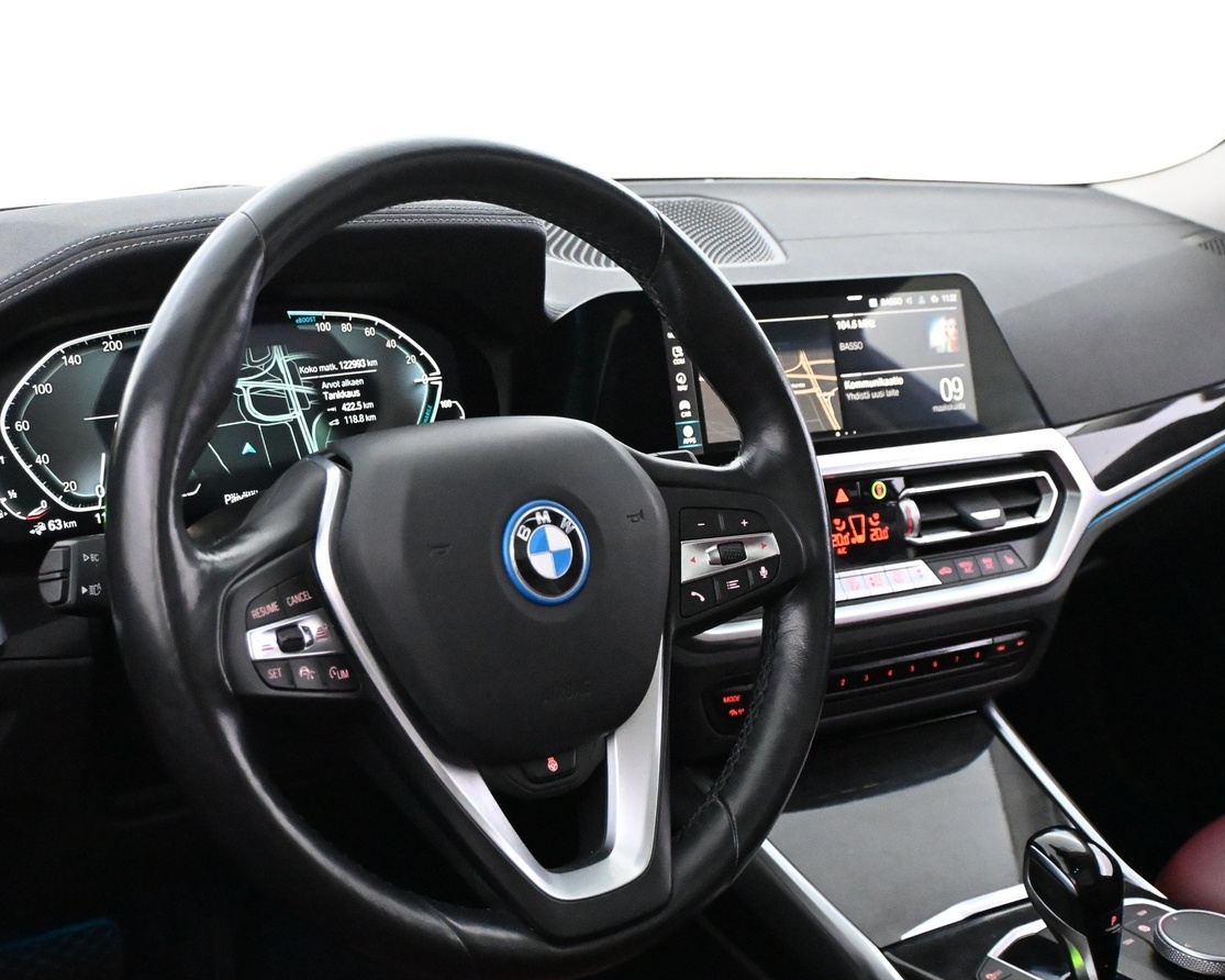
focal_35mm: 46
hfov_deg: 40.2
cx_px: 521
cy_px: 545
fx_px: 1669
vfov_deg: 32.7
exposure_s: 1/60
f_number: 4
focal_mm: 22.5
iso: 9000
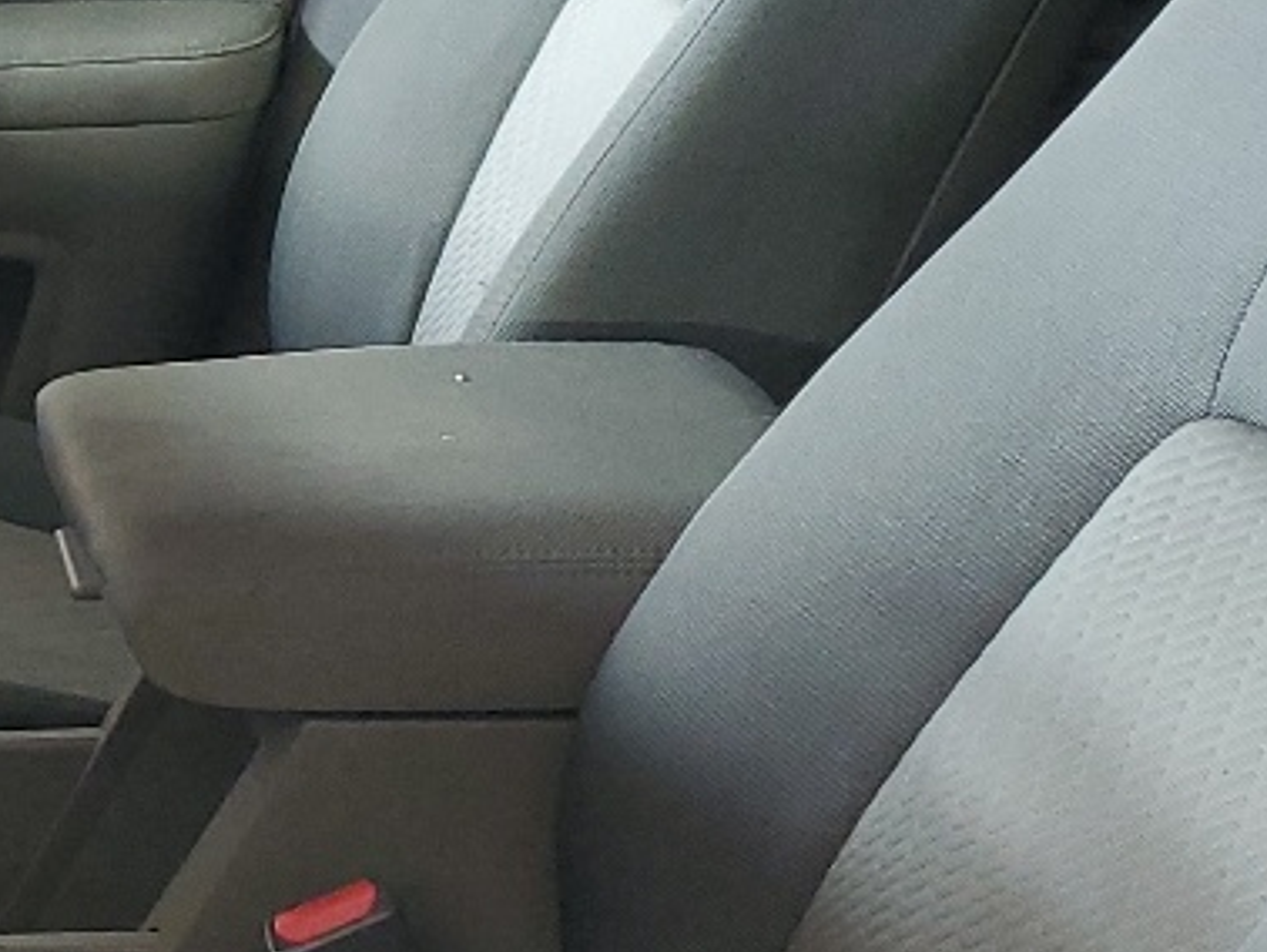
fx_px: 4029
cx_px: -365
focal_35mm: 110
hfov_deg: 16.9
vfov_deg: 13.4
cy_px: 818
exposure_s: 1/60.2
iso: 159
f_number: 1.5
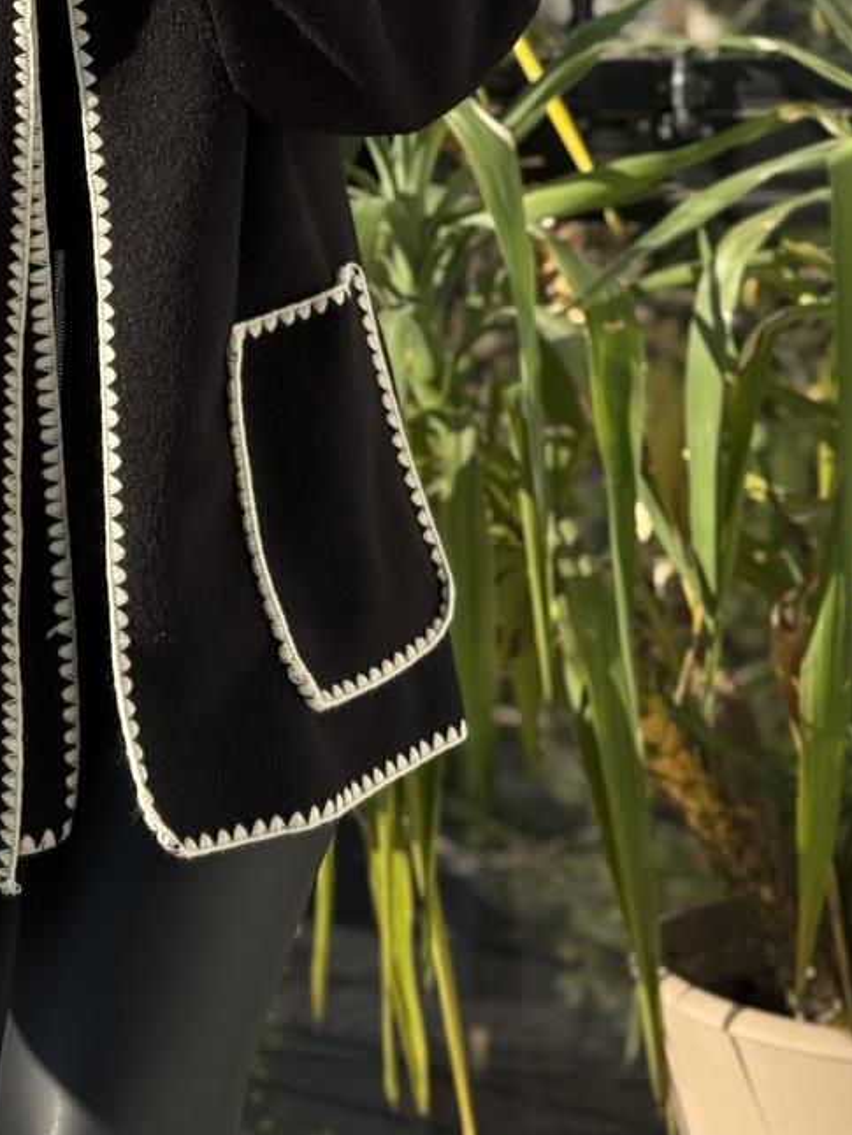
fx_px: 3247
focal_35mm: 99
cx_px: 121
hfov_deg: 14.8
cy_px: 29
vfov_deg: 19.3
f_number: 1.78
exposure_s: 1/1377
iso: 64
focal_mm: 6.76
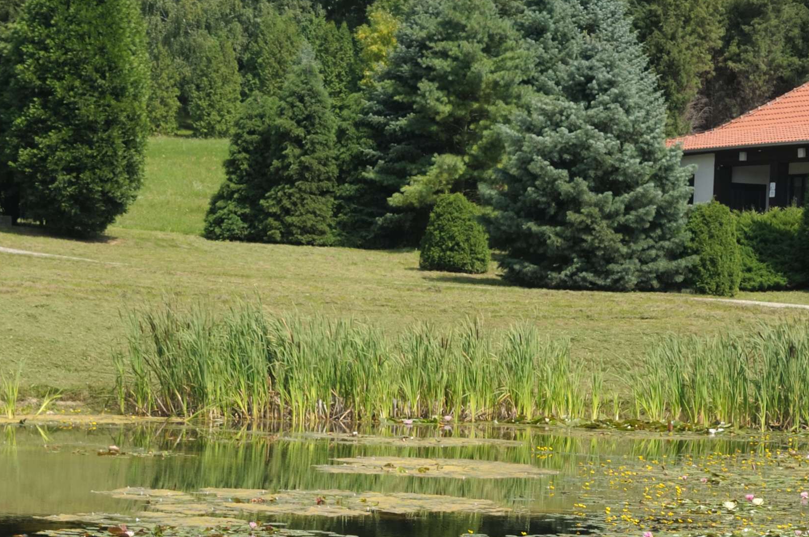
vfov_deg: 12.3
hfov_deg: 18.6
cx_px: 302
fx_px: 2469
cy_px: 484
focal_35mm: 110
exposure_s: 1/200
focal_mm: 28
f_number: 6.3
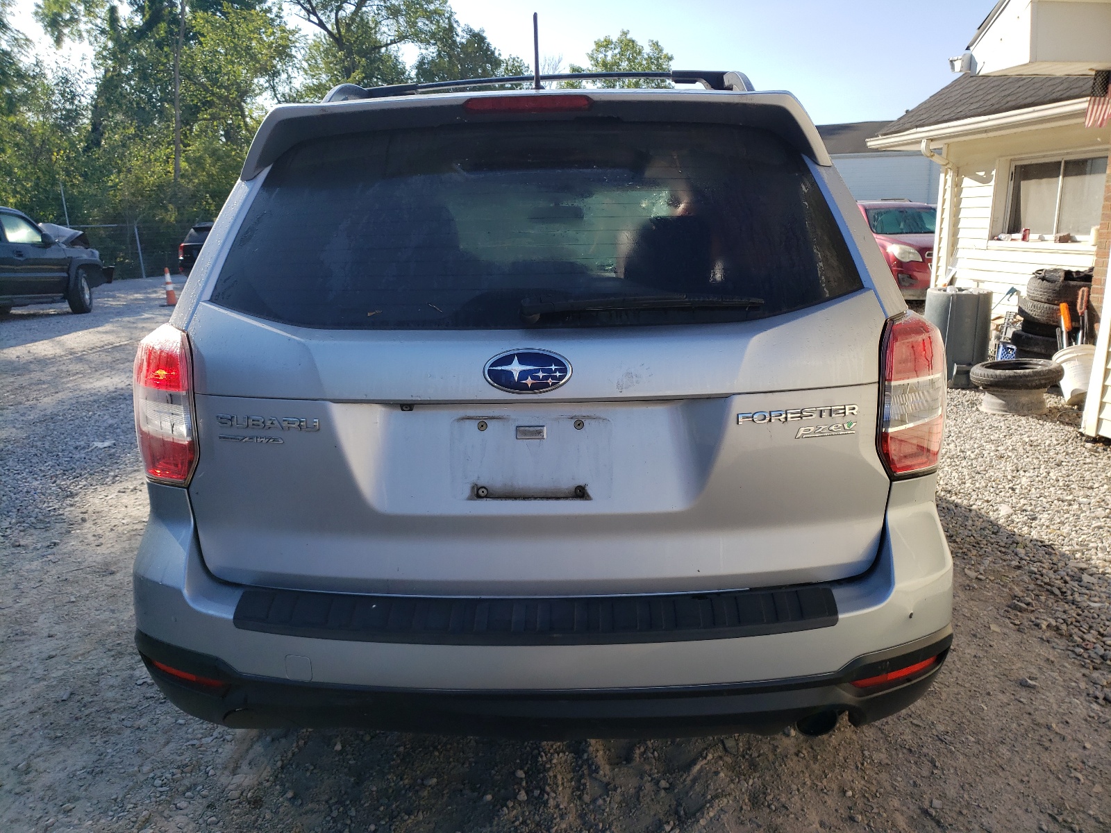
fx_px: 834
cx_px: 556
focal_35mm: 26
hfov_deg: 67.3
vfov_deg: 53.1
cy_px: 416
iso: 50
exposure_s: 1/1667
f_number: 1.5
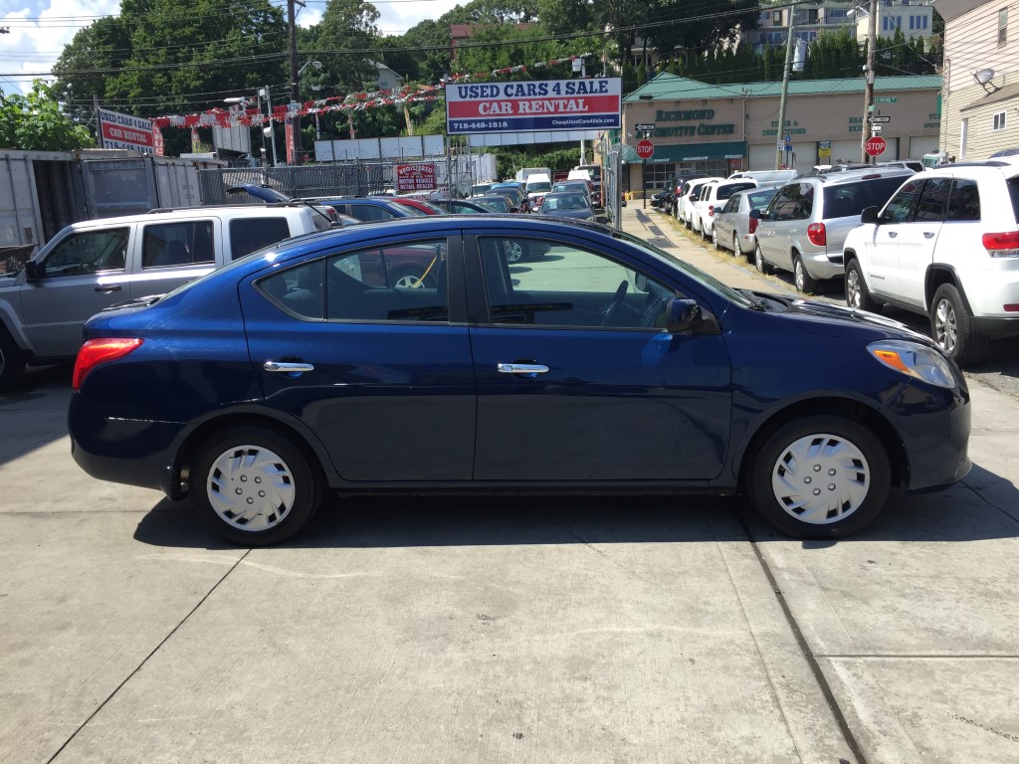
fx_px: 854
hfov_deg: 61.7
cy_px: 382
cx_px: 510
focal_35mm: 29
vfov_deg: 48.2
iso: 32
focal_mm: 4.15
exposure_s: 1/1130
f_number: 2.2
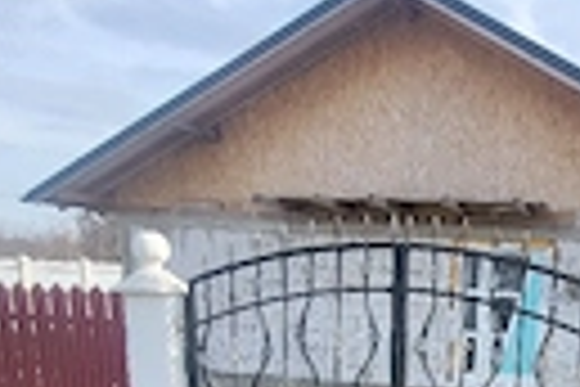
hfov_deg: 44.3
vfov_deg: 28.6
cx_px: 459
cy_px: 436
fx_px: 677
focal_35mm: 42
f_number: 2.2
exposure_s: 1/500
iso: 32
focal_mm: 1.74
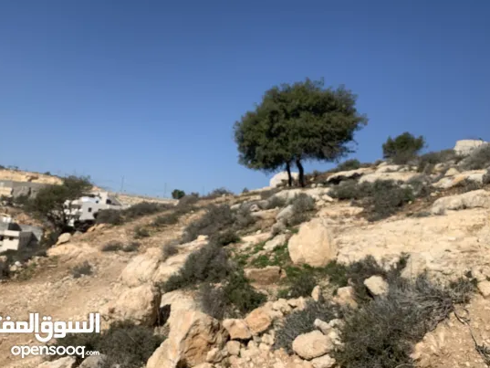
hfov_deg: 58.3
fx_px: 439
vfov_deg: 45.4
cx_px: 236
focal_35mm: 31
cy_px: 161
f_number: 1.8
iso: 25
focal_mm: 4.25
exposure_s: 1/3086
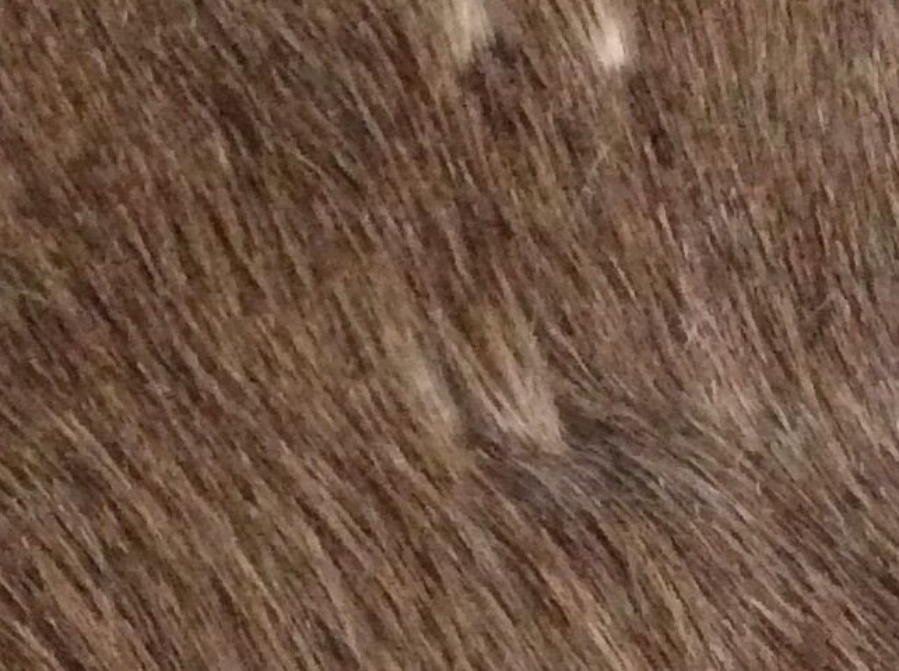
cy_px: 847
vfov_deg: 11.2
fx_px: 3345
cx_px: 122
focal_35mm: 129
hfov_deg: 15.2
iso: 500
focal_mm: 3.3
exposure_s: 1/17
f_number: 2.4
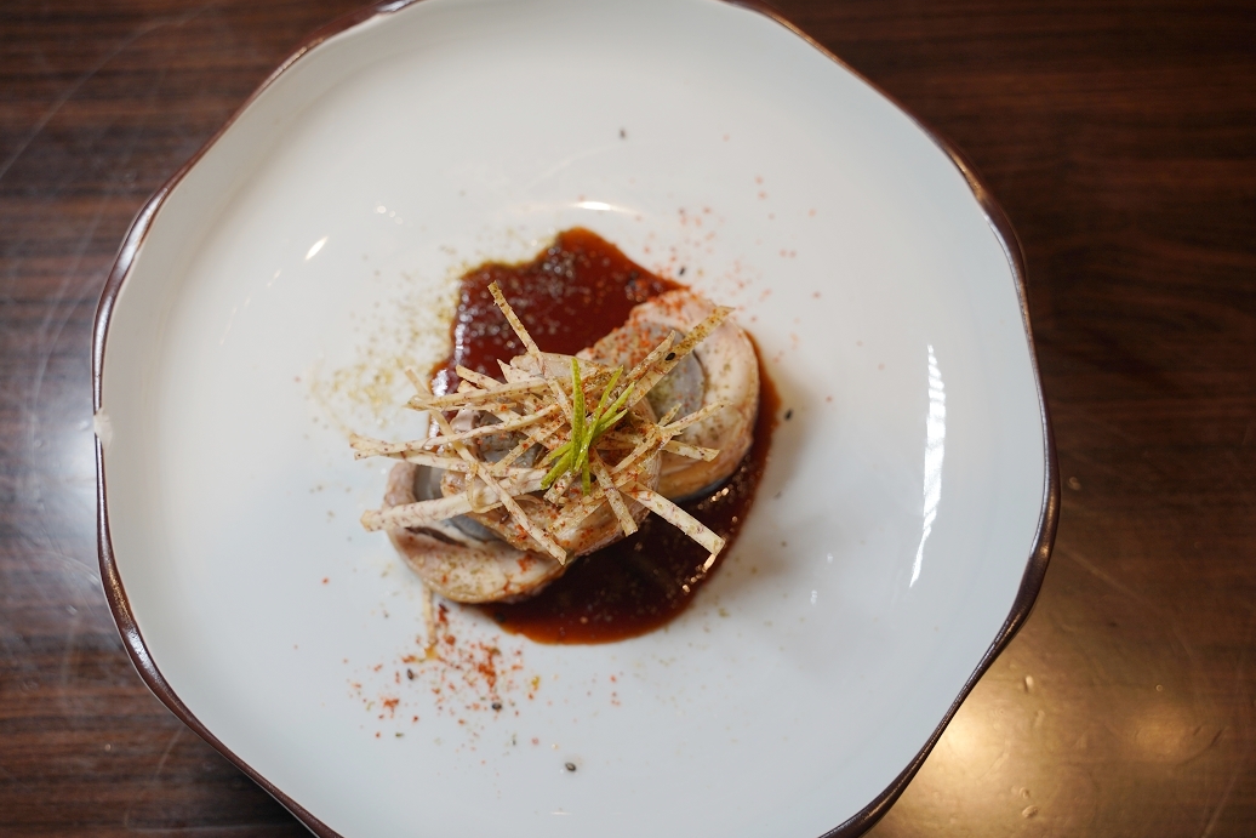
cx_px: 572
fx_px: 1535
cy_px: 440
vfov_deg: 30.5
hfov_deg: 44.4
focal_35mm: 44
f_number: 4
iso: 160
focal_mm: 38
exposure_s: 1/60
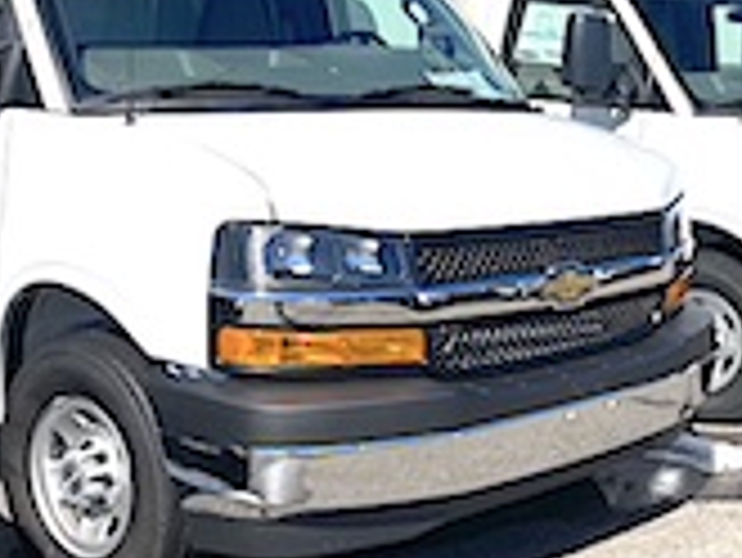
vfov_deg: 24.0
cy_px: 234
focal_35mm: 61
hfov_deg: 30.4
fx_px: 1308
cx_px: 652
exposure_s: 1/4000
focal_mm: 3.99
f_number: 1.8
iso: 20
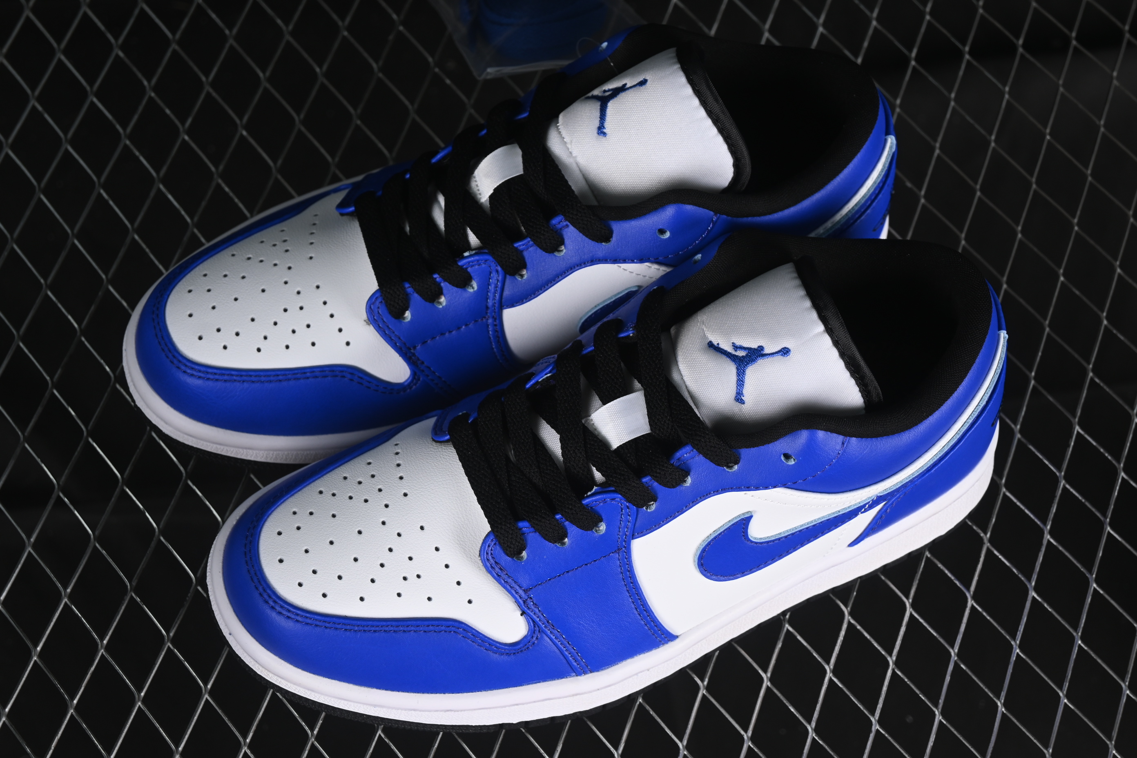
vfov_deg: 18.2
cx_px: 568
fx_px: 2369
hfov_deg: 27.0
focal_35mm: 75
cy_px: 379
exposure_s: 1/60
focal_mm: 50
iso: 160
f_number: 7.1
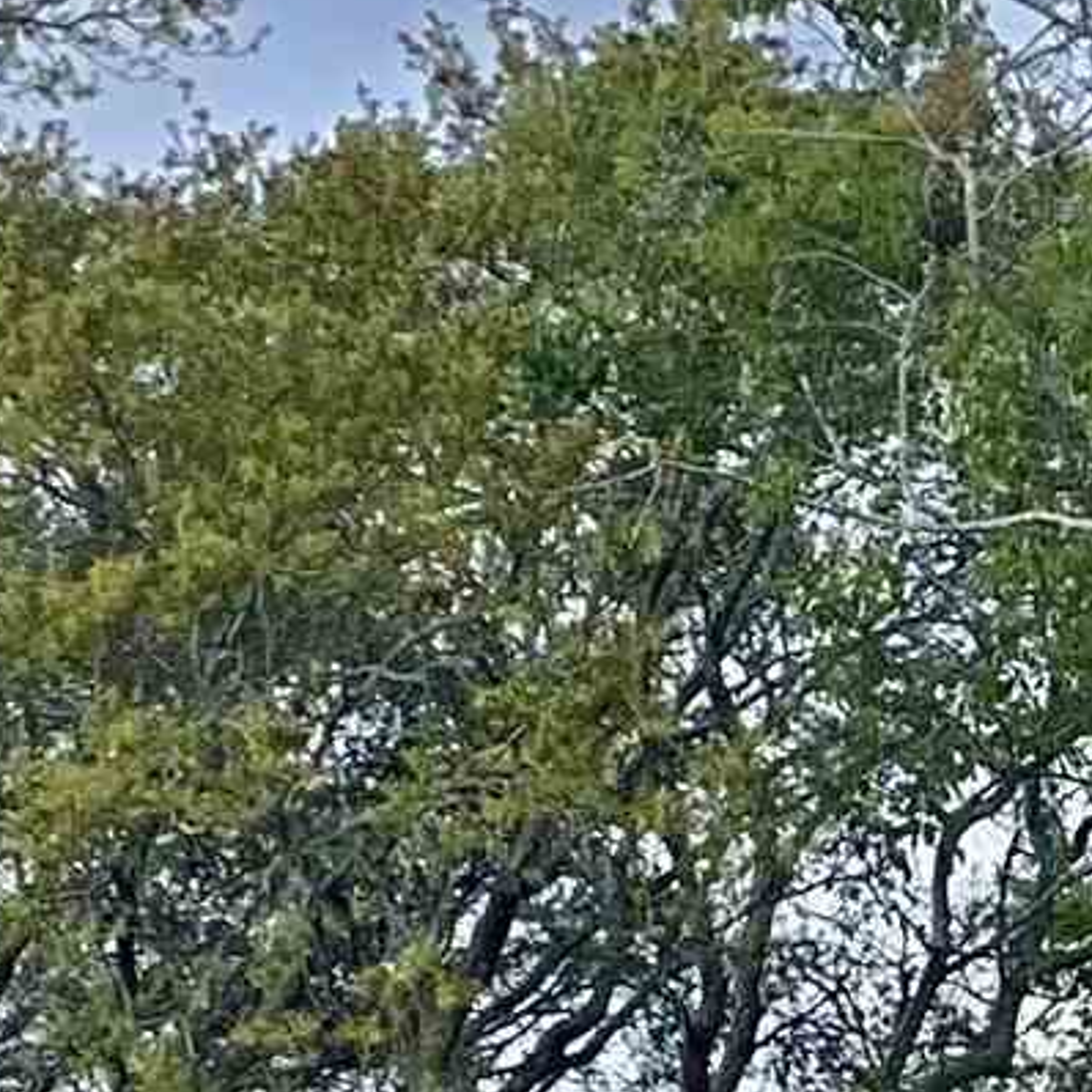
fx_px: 12670
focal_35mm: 355
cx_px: 3822
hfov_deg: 4.6
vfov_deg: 4.8
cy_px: 2634
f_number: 2
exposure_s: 1/1845
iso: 32
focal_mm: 6
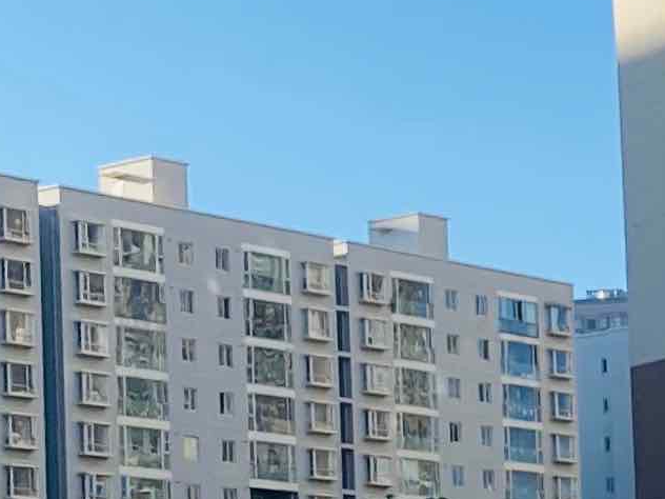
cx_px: 1167
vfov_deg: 8.8
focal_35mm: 166
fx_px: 3189
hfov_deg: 11.2
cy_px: 665
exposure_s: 1/1316
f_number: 1.8
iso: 32
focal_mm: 4.25
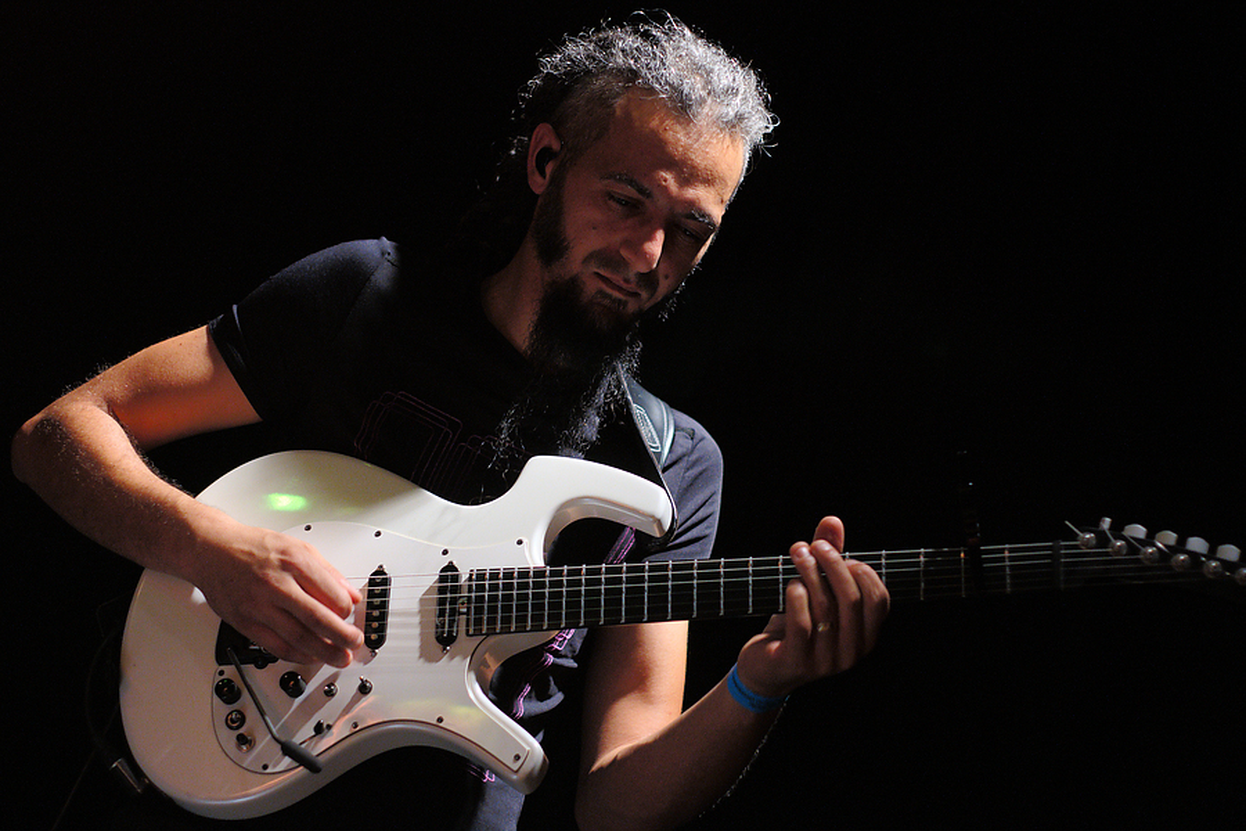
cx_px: 623
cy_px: 416
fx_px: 2596
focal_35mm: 75
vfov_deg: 18.2
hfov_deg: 27.0
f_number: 2
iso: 800
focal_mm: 50
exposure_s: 1/80
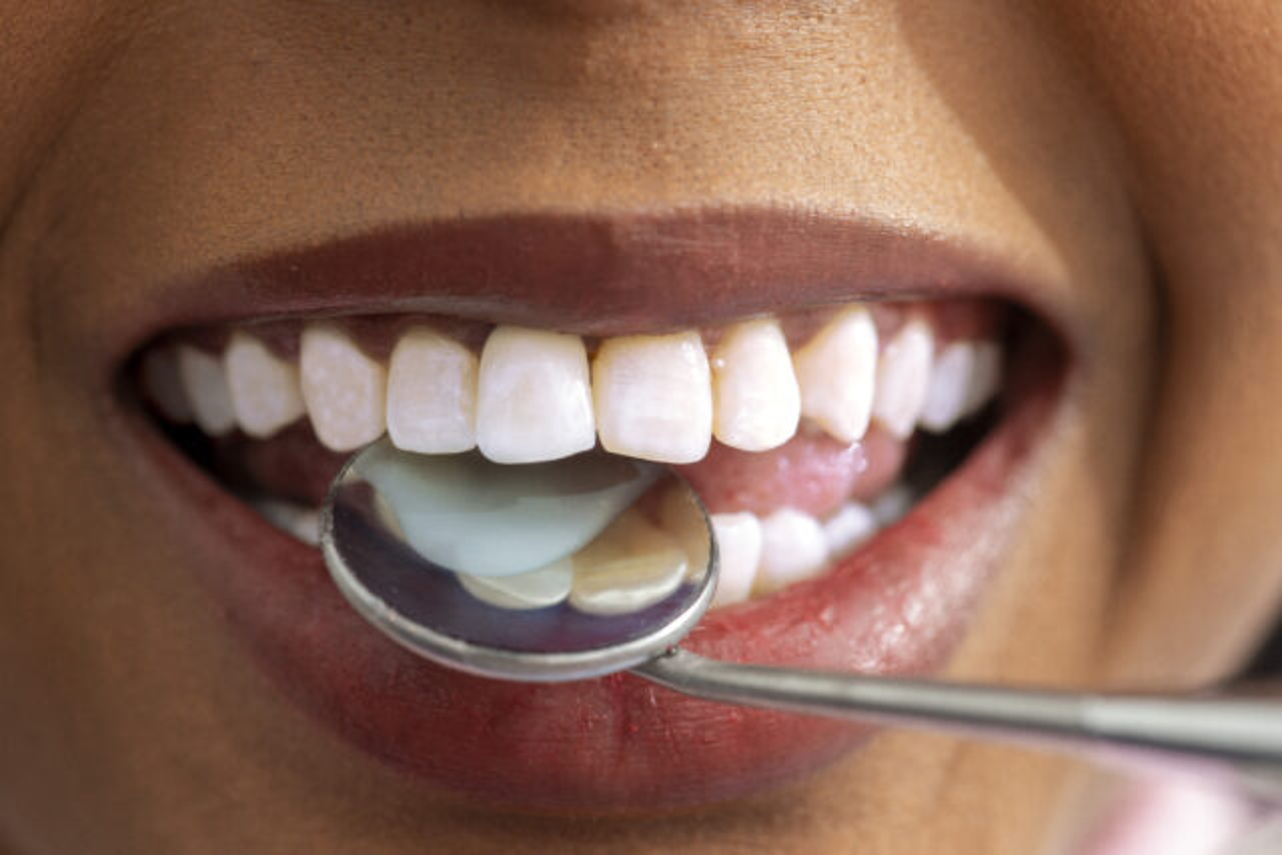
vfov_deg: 15.2
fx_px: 3206
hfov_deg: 22.6
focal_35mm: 90
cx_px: 641
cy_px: 428
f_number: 10
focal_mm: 90
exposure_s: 1/200
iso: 800
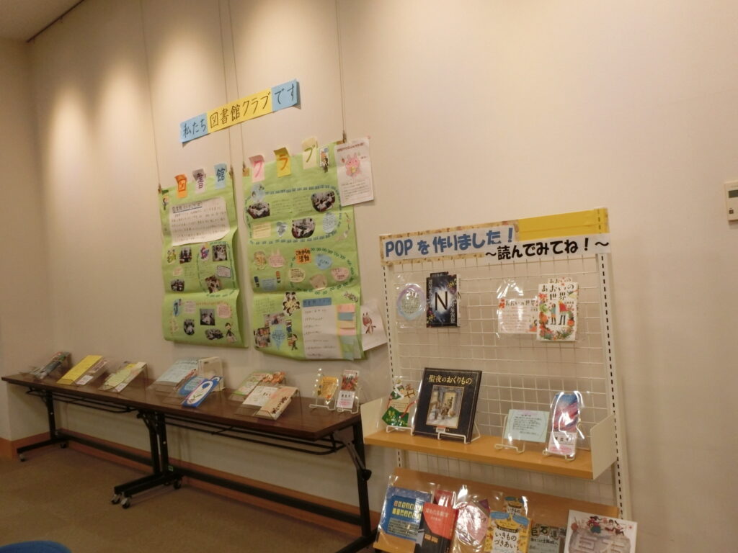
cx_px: 369
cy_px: 276
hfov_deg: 61.7
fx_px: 618
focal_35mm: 29
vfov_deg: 48.2
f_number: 3.7
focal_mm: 5.2
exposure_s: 1/125
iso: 250
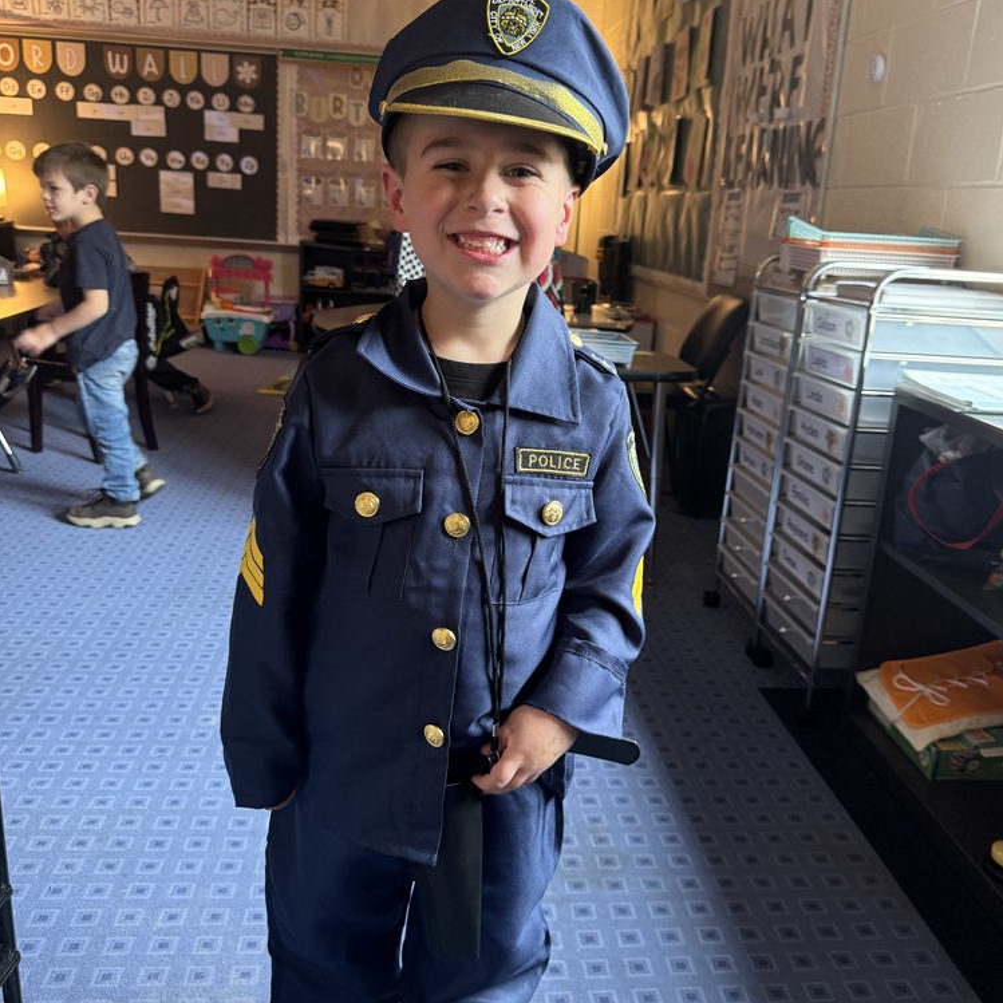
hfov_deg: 55.6
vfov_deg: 55.6
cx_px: 512
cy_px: 469
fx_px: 951
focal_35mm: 29
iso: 250
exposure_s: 1/60
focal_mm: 6.76
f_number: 1.78
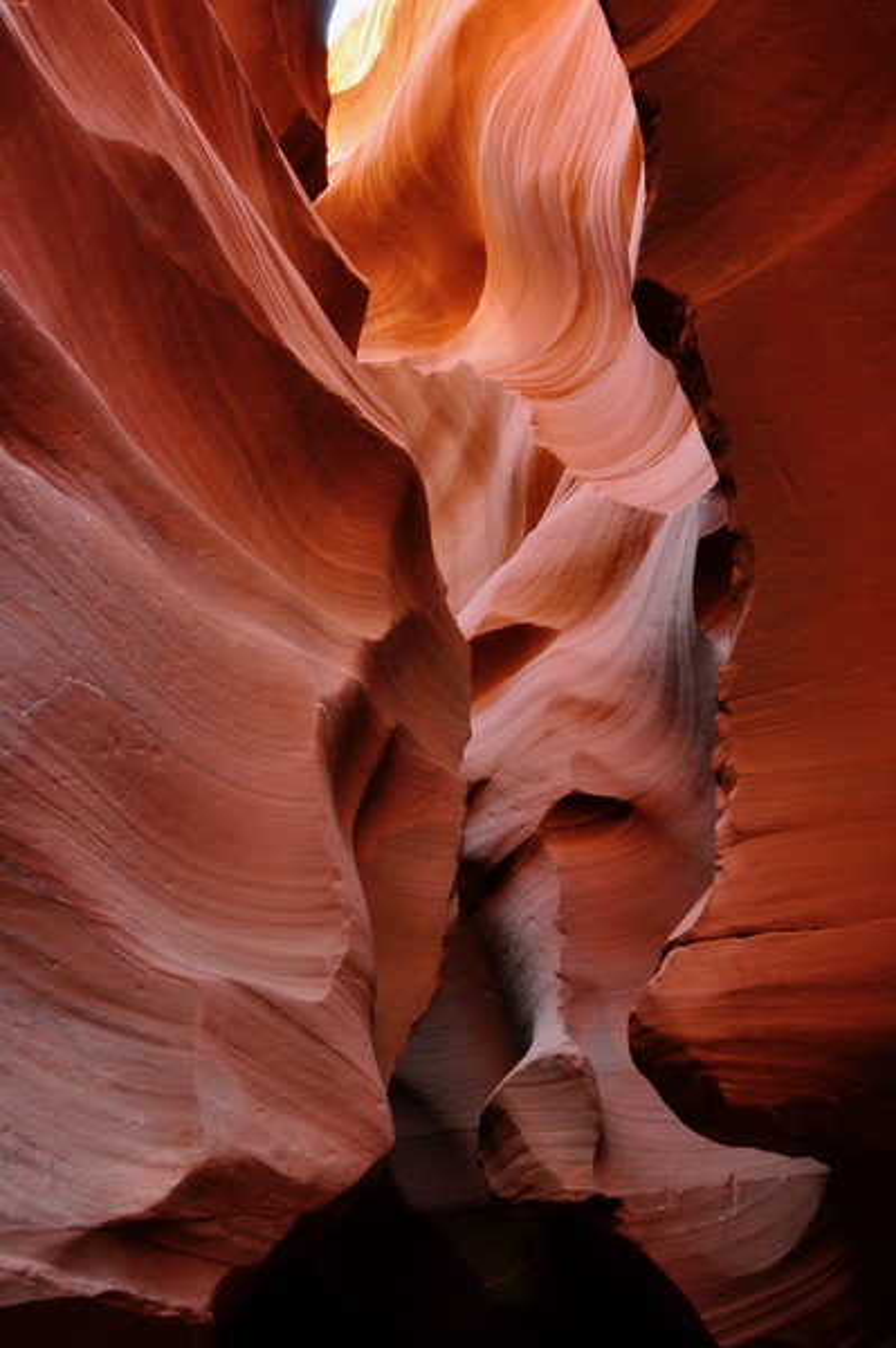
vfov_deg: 73.8
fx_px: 897
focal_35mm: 24
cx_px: 448
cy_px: 674
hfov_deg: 53.1
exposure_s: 1
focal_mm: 16
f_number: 22
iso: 200
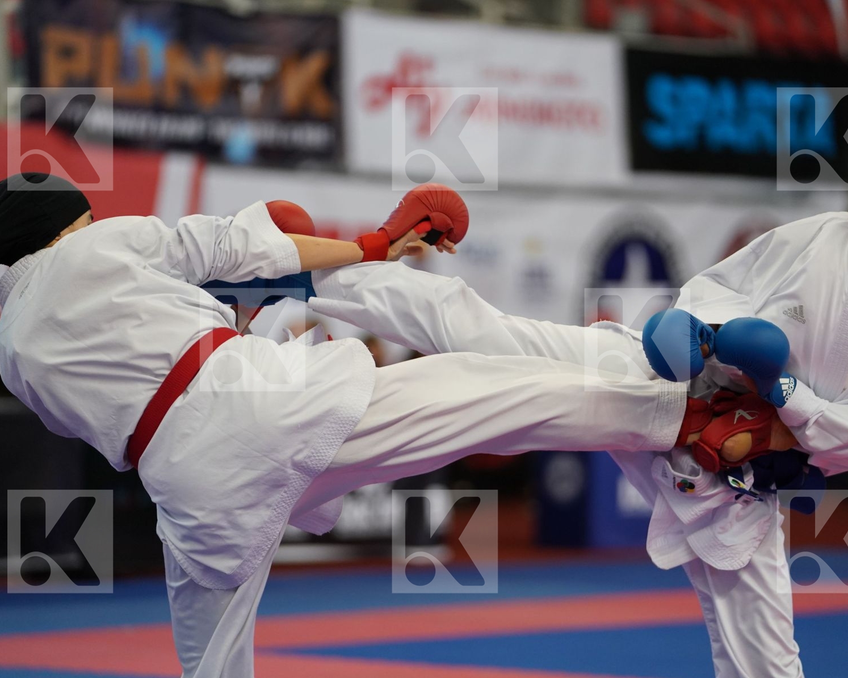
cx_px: 445
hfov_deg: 10.6
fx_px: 4567
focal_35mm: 182
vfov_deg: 8.5
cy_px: 340
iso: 2500
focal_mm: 161
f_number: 2.8
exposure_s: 1/1000
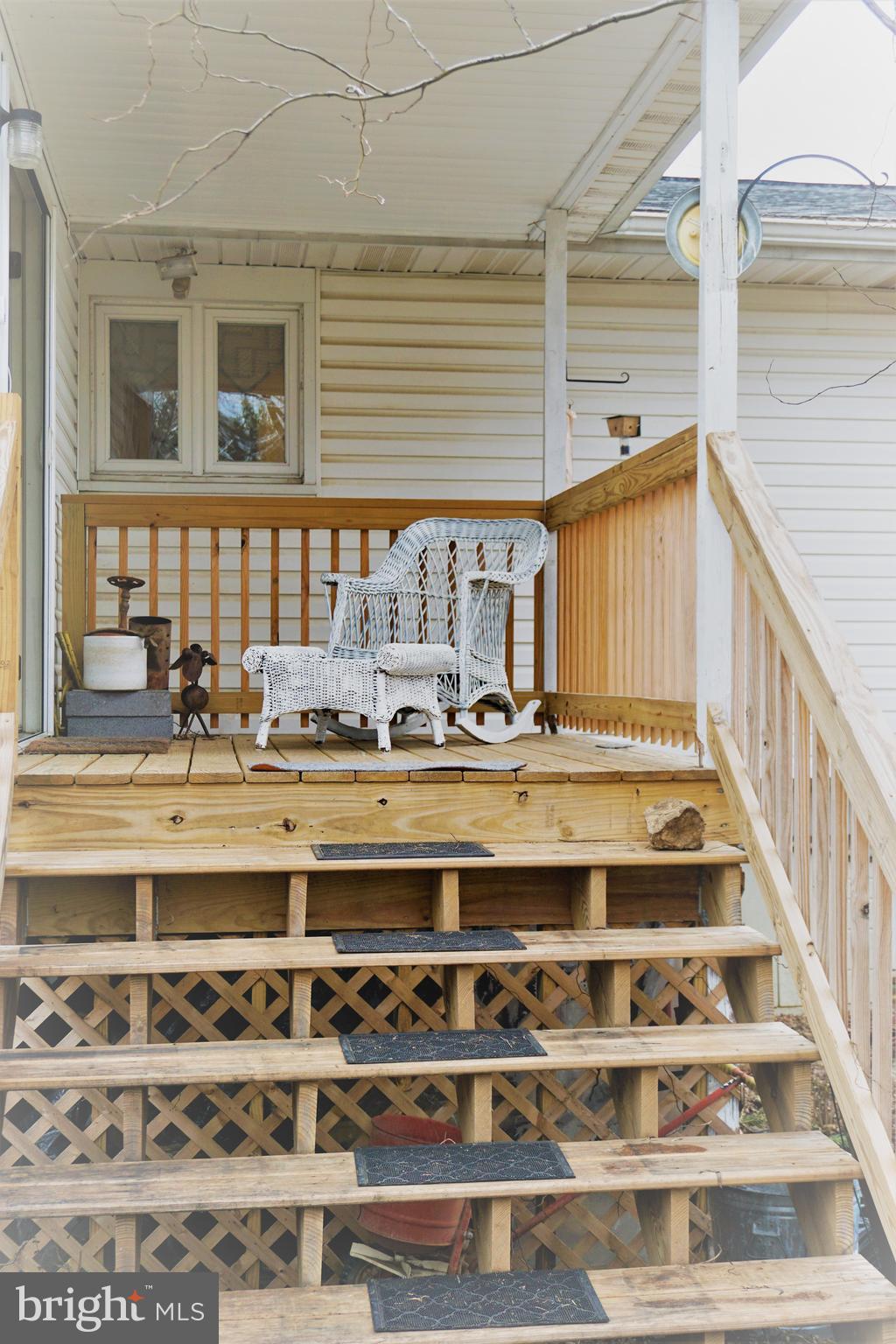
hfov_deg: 33.0
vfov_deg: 47.9
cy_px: 672
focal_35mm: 40
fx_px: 1512
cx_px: 448
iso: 250
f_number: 4.5
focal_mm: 27
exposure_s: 1/160
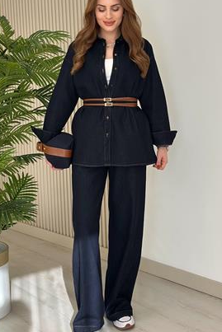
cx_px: 116
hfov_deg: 20.6
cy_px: 131
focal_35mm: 66
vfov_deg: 30.4
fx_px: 610
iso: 80
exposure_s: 1/365
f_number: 1.78
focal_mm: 6.86
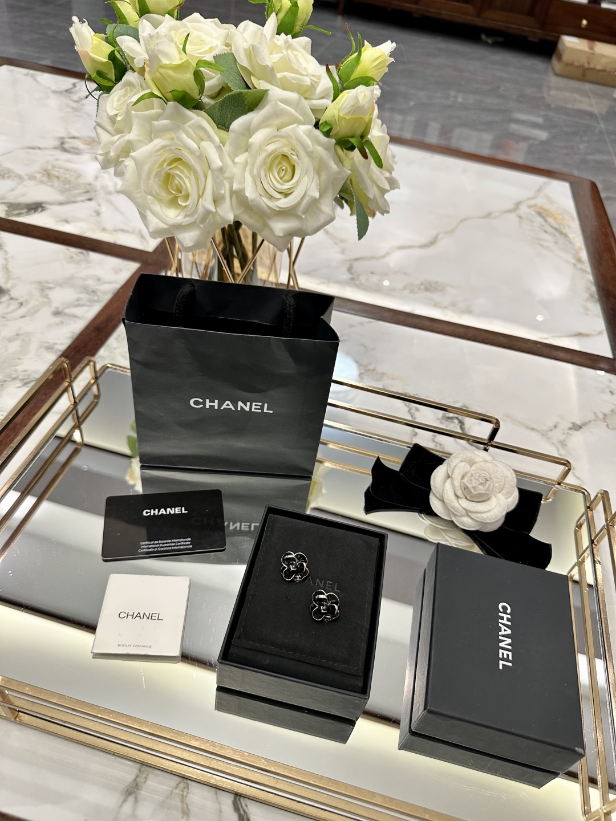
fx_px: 569
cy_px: 410
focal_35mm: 24
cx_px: 308
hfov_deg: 56.8
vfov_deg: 71.6
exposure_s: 1/50
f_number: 1.78
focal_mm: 6.86
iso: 160
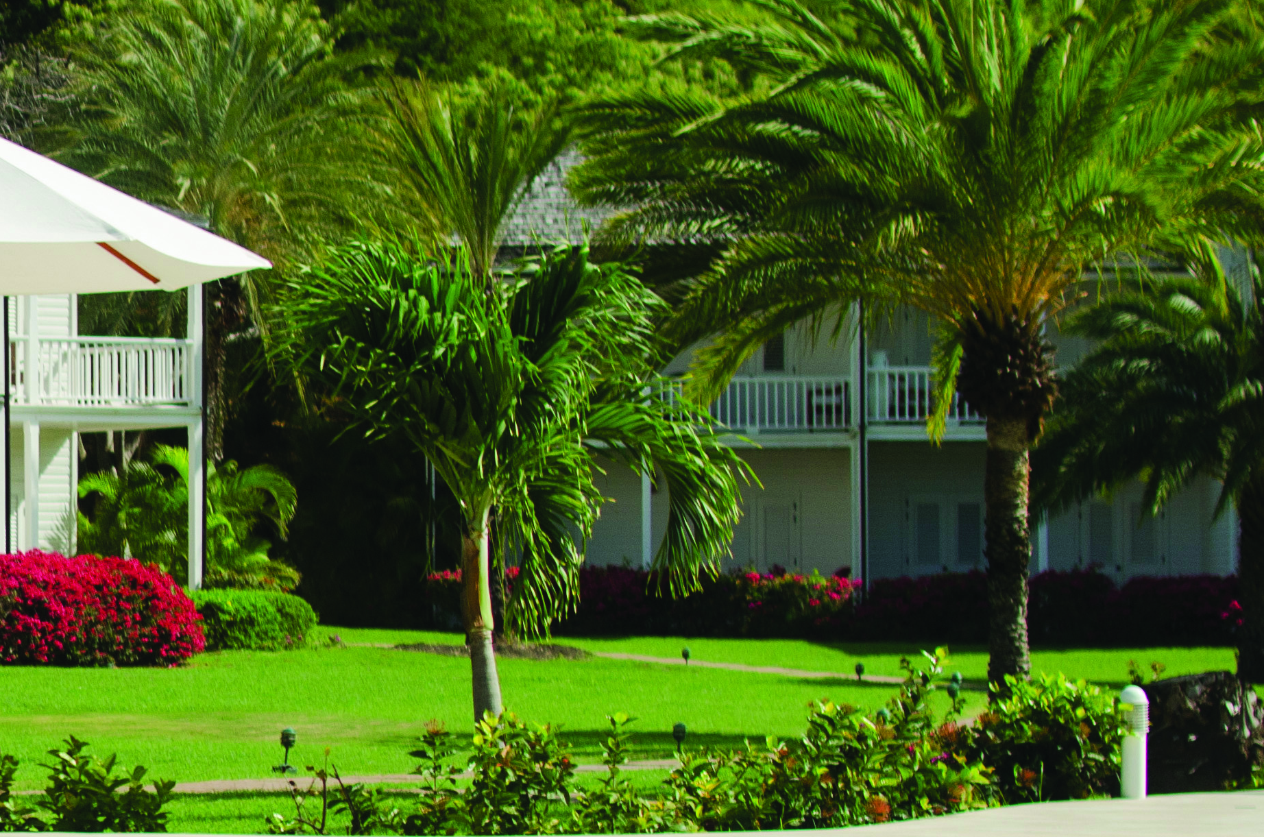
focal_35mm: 140
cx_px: -210
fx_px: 4917
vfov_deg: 9.7
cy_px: 568
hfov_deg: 14.2
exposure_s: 1/2000
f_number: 3.2
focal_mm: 35
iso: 200
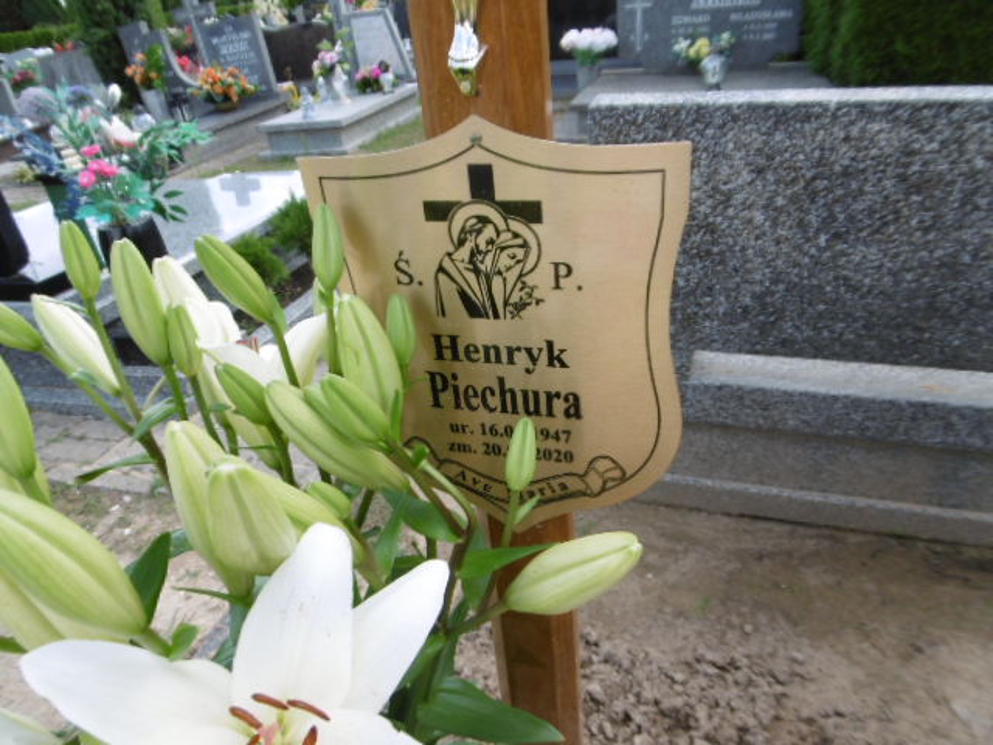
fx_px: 688
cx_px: 496
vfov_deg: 56.8
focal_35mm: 24
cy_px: 372
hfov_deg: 71.6
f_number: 3.1
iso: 100
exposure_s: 1/320
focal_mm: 4.3
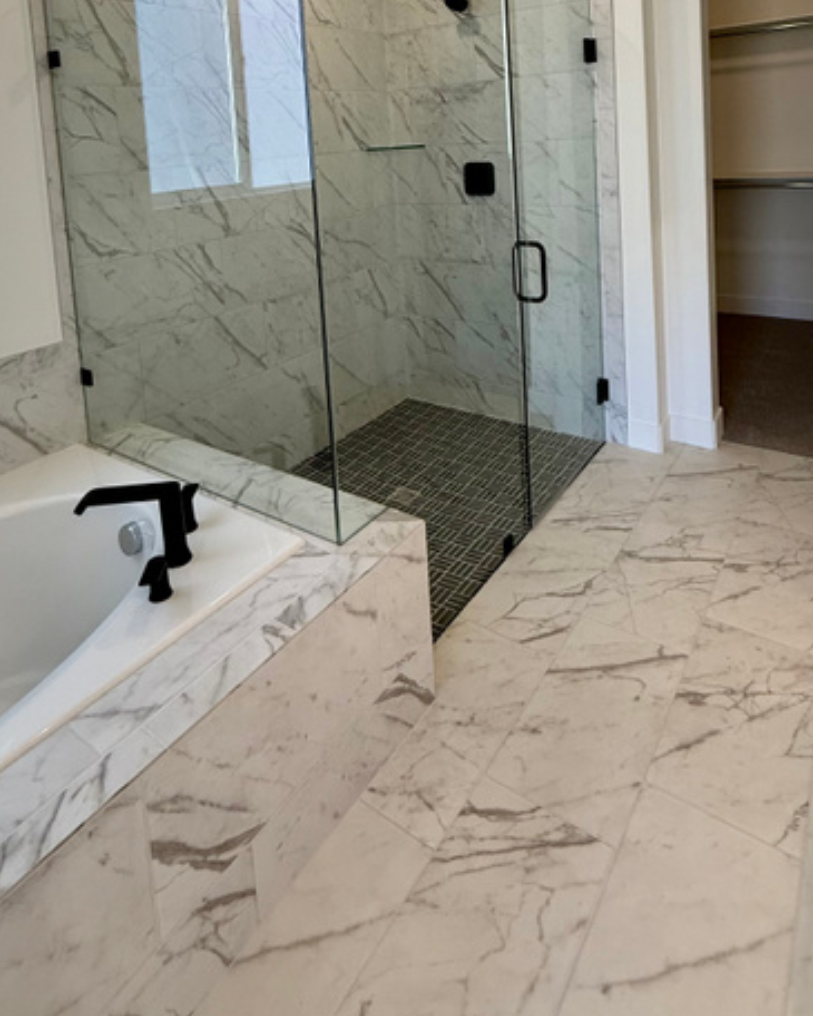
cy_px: 189
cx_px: 383
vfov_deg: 65.4
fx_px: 692
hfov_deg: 60.9
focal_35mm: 23
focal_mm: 2.22
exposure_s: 1/120
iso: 125
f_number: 2.2
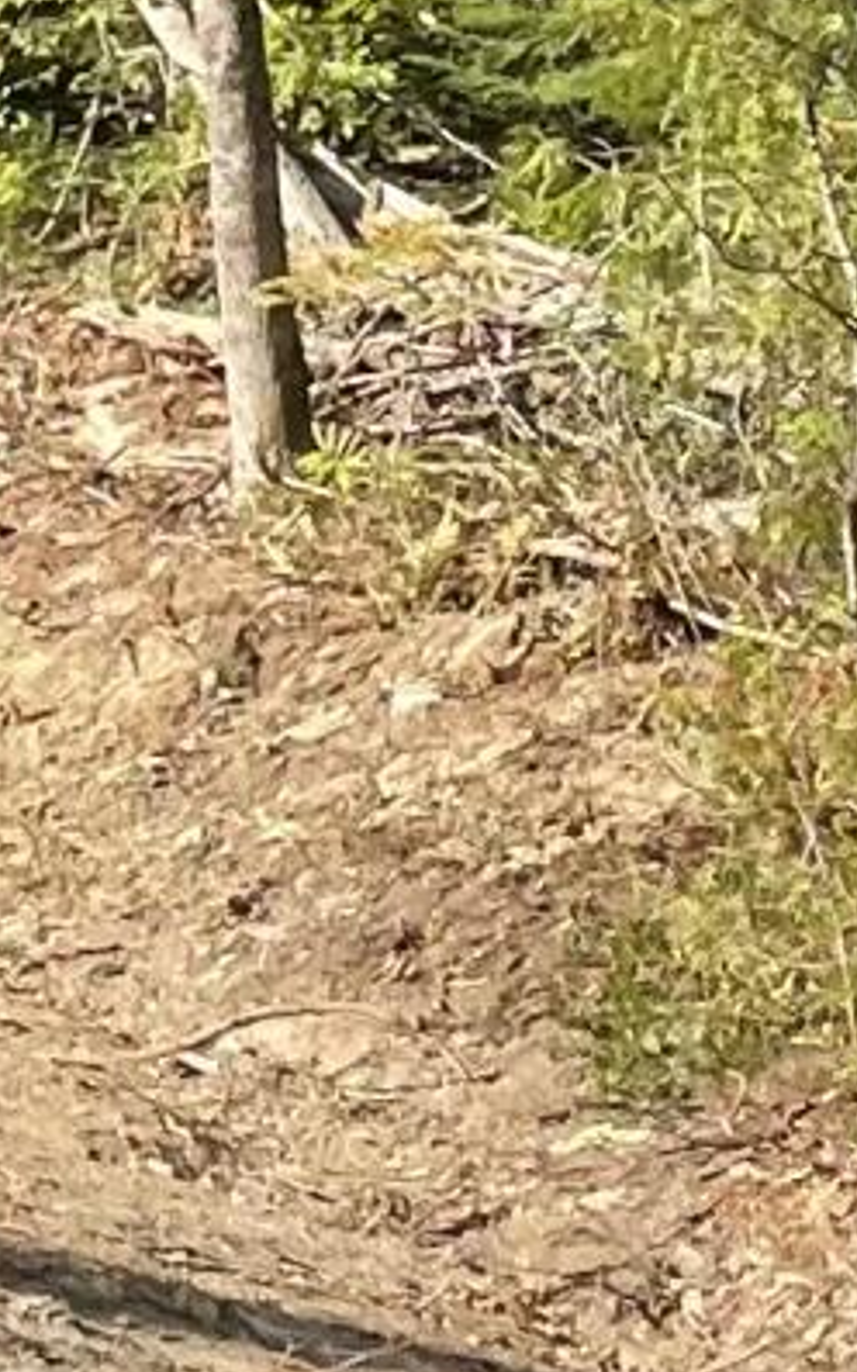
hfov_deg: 6.3
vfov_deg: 9.5
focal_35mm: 208
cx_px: -162
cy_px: -1192
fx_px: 7776
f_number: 1.6
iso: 32
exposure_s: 1/1304
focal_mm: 4.2
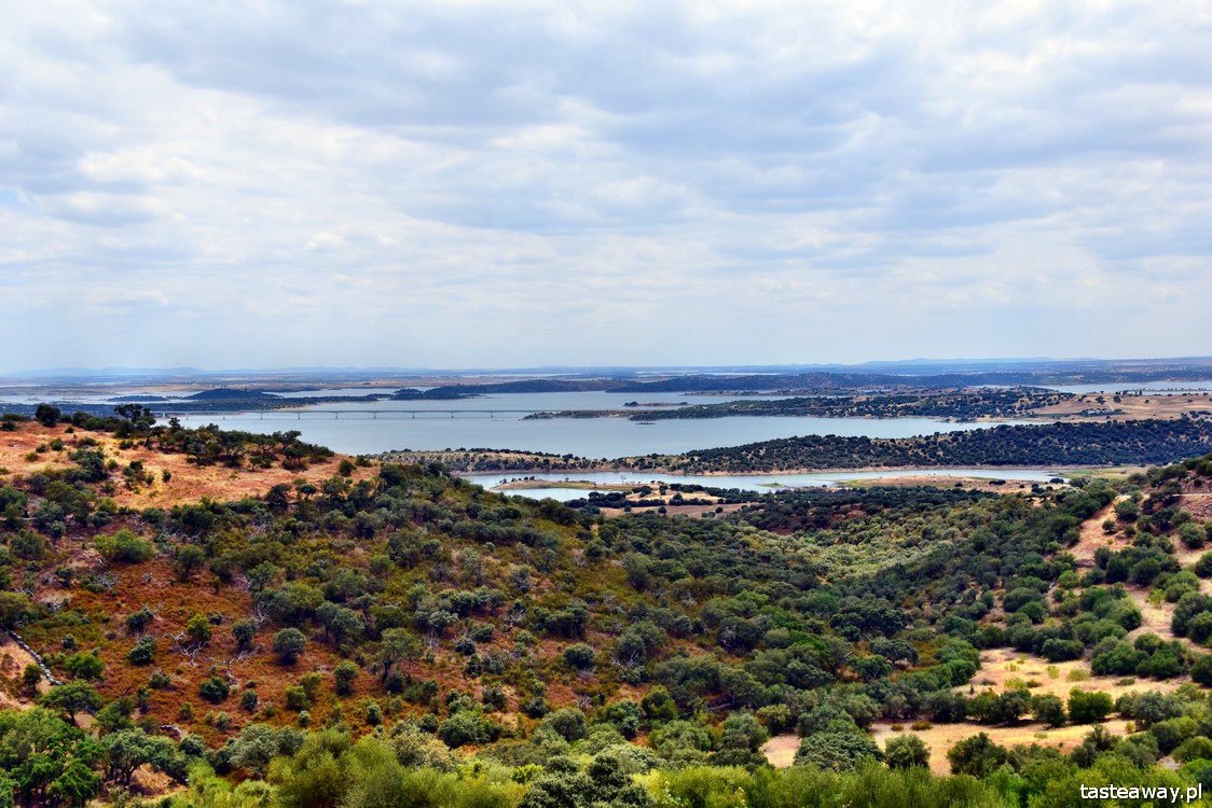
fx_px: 1465
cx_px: 606
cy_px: 404
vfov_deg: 30.9
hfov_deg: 45.0
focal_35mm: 44
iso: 320
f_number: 11
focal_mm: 29
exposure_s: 1/500
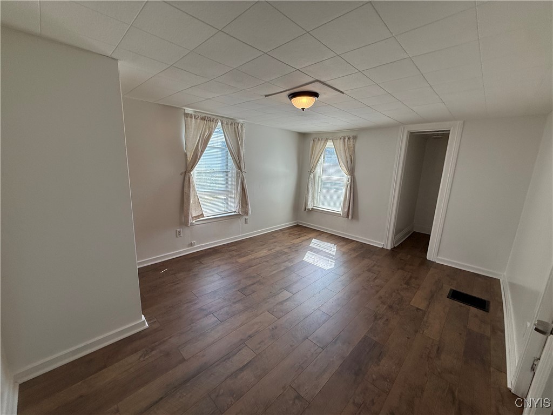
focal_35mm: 14
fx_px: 224
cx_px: 276
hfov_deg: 102.1
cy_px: 208
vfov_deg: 85.7
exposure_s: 1/205
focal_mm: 2.22
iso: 64
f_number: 2.2
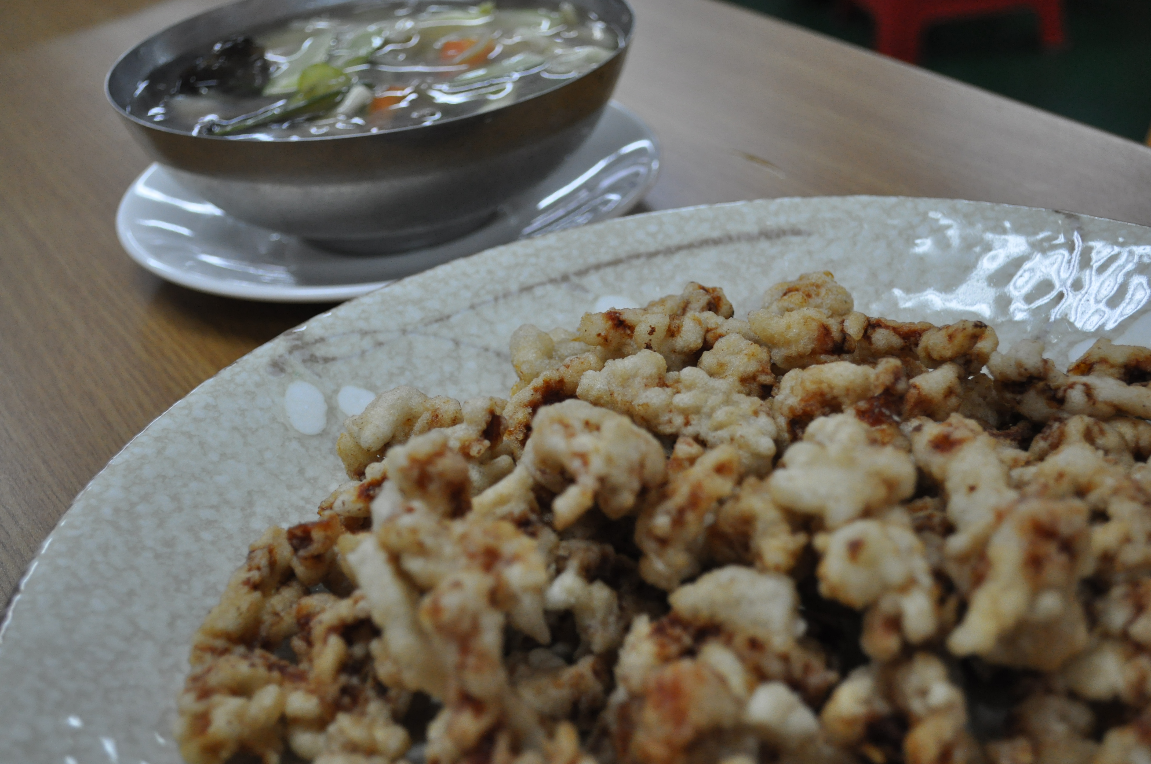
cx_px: 576
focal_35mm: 48
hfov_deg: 41.2
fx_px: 1533
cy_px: 382
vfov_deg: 28.0
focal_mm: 32
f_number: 5
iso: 1000
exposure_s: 1/90
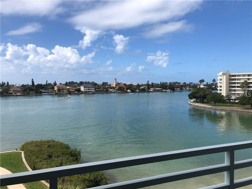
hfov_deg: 63.4
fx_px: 204
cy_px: 94
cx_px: 126
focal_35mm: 28
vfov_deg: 49.7
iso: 25
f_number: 1.8
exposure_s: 1/3003
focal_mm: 3.99
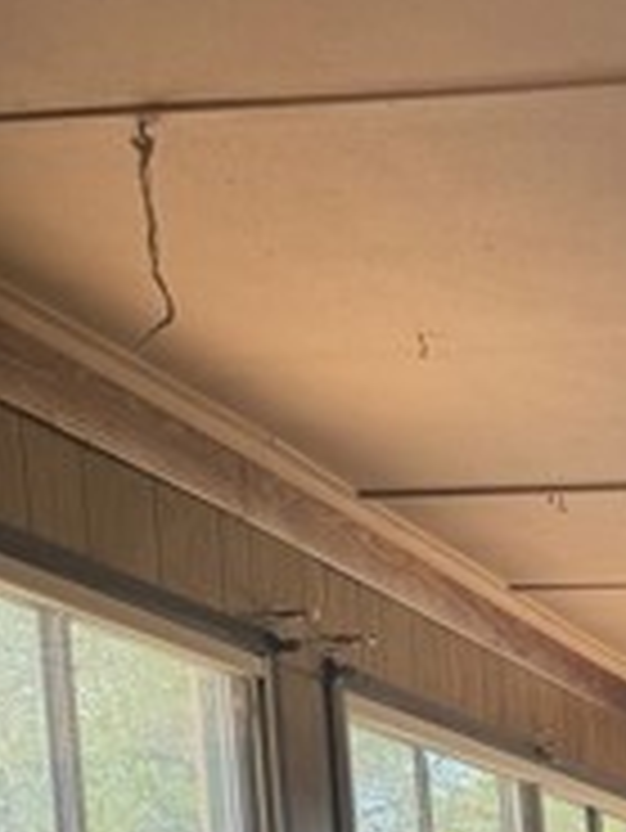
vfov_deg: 20.1
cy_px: 1264
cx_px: 1000
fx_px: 1999
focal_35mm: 83
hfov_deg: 16.0
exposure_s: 1/162
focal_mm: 6.76
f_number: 1.78
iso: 64
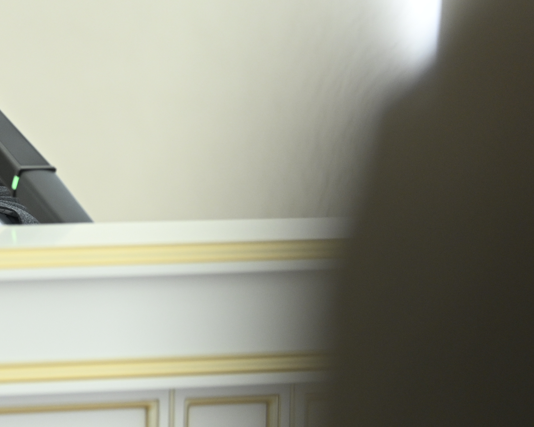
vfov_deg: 3.9
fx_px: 6274
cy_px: 132
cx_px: -191
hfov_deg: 4.8
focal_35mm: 397
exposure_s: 1/200
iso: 800
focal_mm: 130
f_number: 2.8
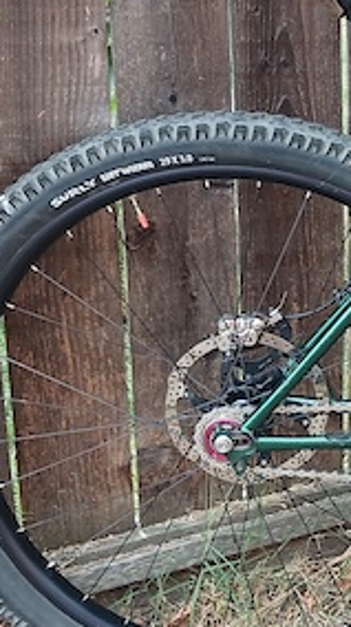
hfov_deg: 13.1
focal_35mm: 83
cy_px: 230
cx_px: 634
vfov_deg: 25.5
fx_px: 1378
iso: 80
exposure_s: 1/60
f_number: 1.8
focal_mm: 4
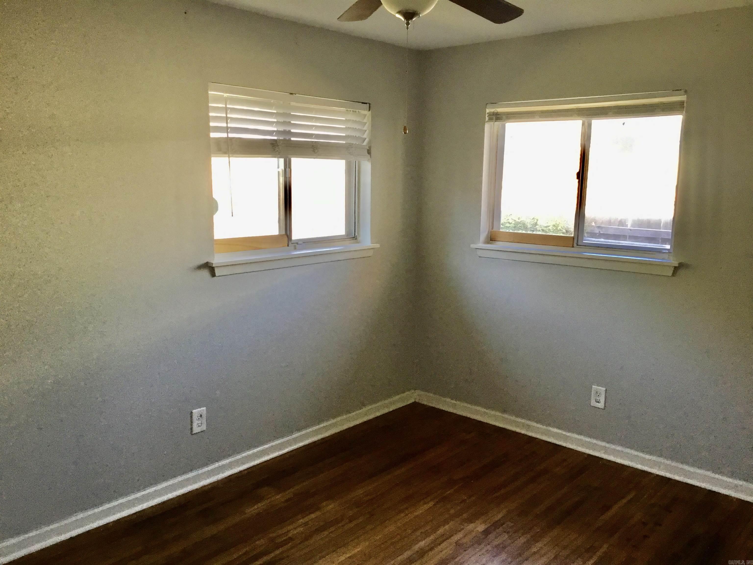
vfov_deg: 45.4
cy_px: 282
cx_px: 376
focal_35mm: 31
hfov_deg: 58.4
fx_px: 674
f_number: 2.4
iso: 40
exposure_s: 1/30
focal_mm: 3.3
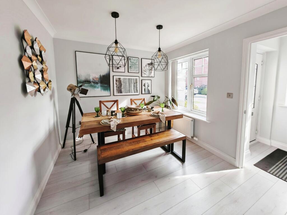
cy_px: 108
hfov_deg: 106.2
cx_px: 144
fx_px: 108
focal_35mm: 13
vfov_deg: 89.9
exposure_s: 1/100
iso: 200
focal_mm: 1.82
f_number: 2
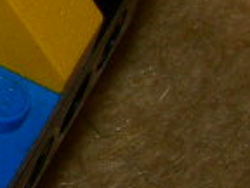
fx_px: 1950
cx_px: -441
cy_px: -120
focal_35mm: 270
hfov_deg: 6.8
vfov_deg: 5.4
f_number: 4.8
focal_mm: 7.8
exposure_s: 1/60.1
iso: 50
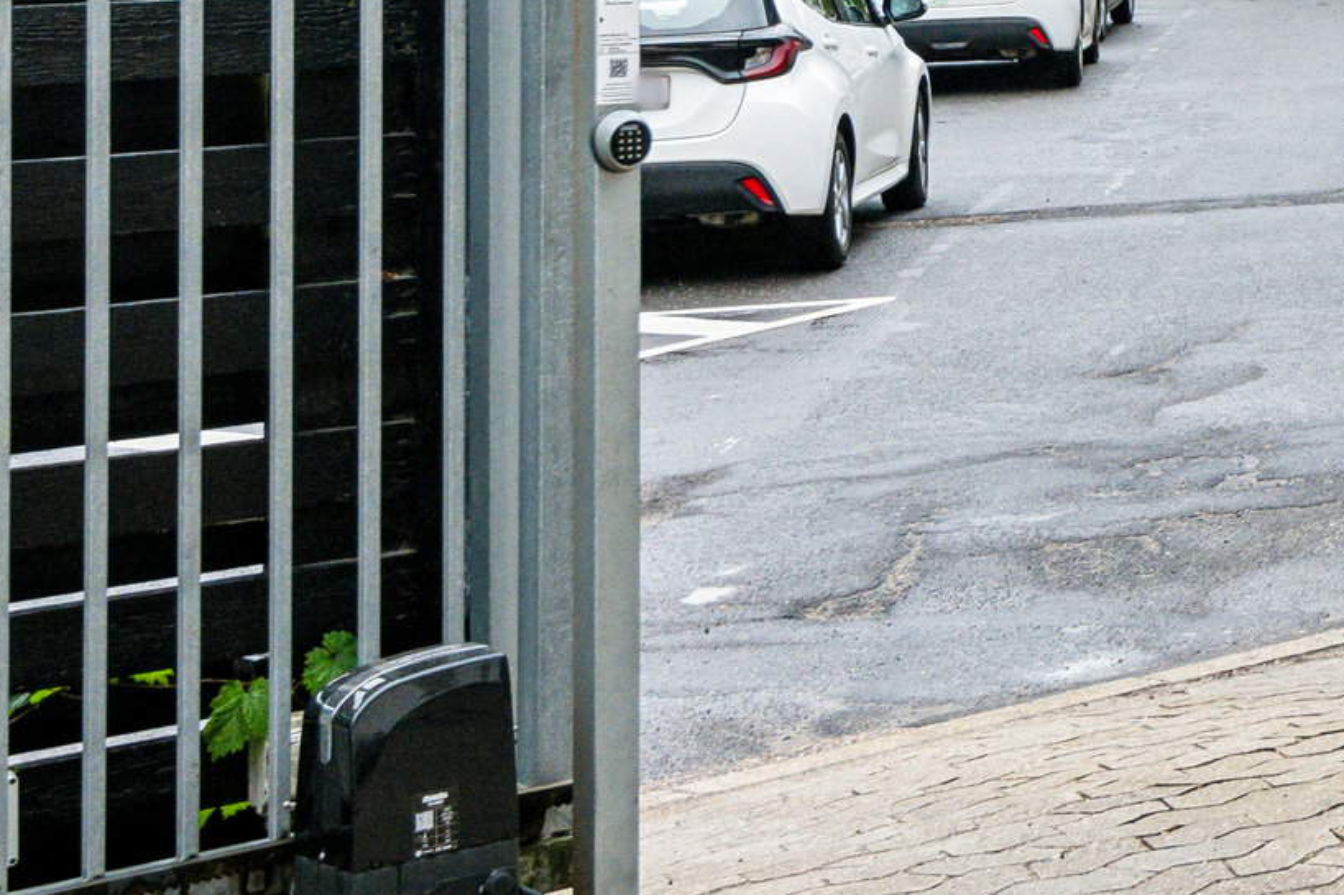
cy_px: -266
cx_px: 2335
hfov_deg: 17.3
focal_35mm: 99
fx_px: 3695
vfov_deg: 13.3
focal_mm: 27
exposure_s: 1/400
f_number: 10
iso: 800
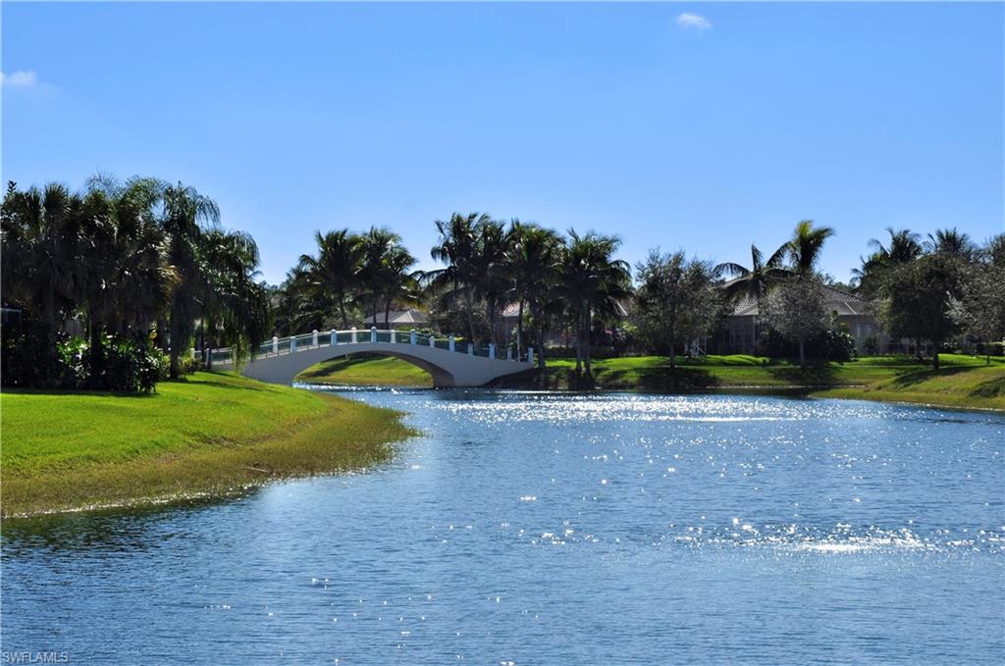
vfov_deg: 13.0
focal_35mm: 105
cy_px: 333
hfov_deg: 19.5
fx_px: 2926
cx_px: 502
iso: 200
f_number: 11
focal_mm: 70
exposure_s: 1/400
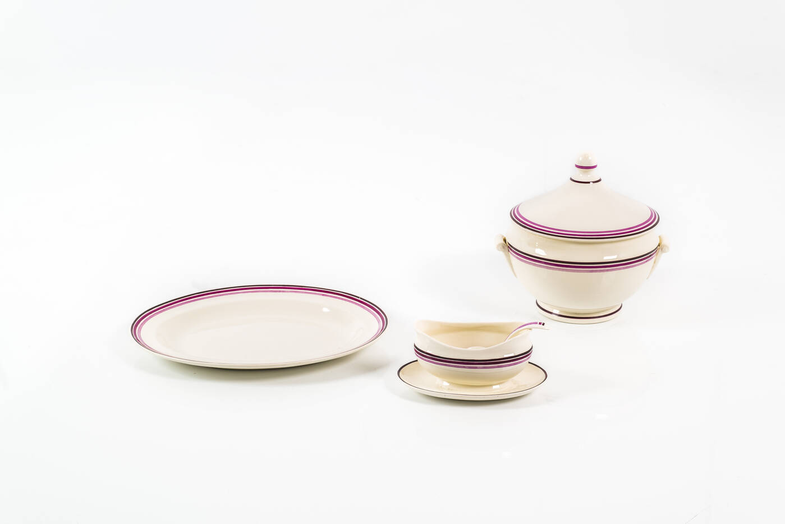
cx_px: 392
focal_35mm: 50
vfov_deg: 27.0
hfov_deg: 39.6
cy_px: 262
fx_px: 1091
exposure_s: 1/200
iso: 100
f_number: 10
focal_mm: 50
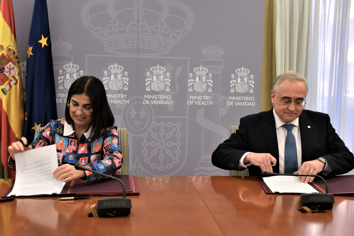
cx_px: 177
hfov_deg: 53.1
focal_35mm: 36
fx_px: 354
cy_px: 118
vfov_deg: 36.9
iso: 400
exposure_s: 1/60
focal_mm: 24
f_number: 4
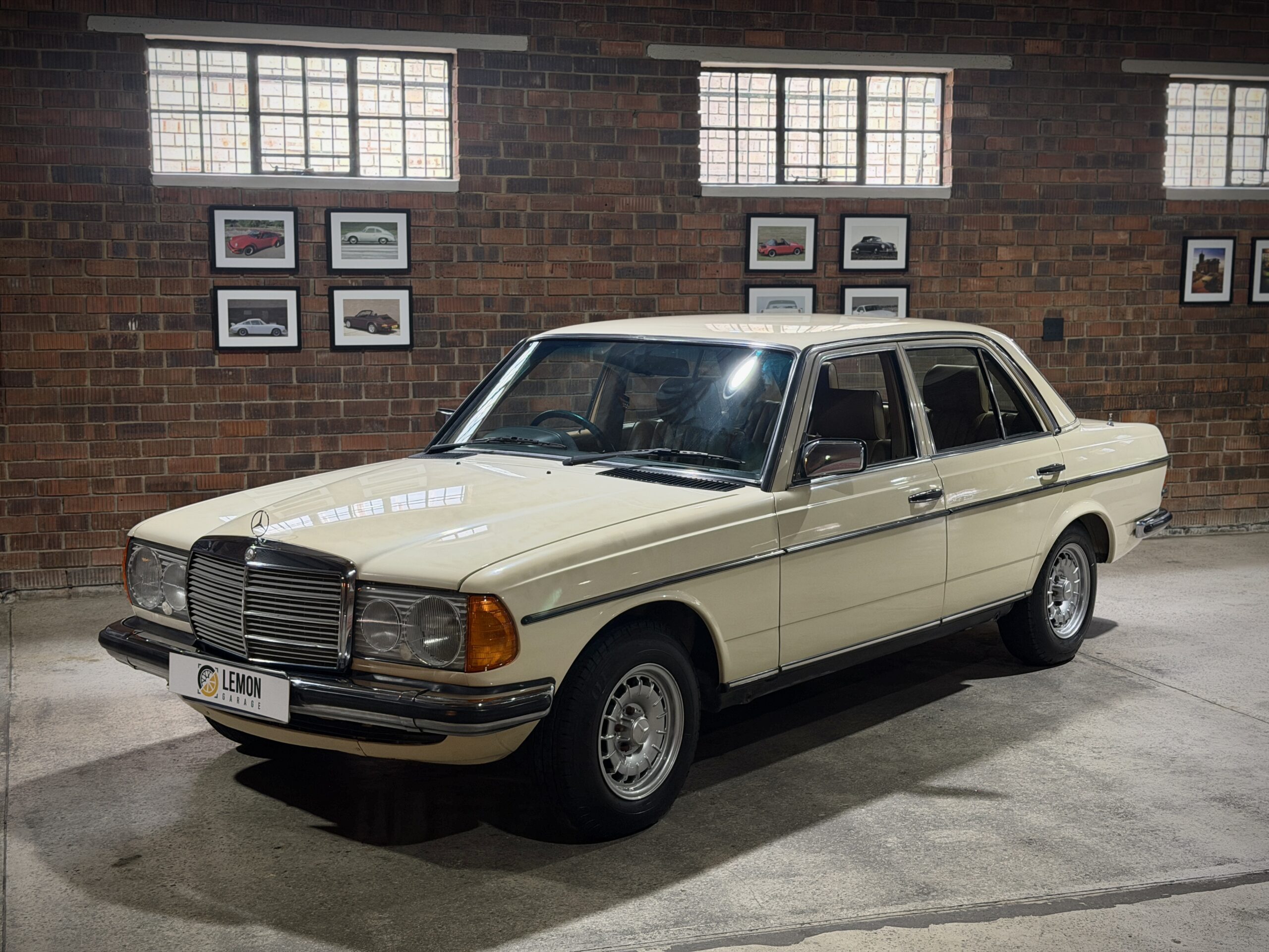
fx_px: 1760
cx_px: 634
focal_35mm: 48
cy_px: 476
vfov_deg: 30.3
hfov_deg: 39.7
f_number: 1.78
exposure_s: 1/100
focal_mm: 6.76
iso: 320
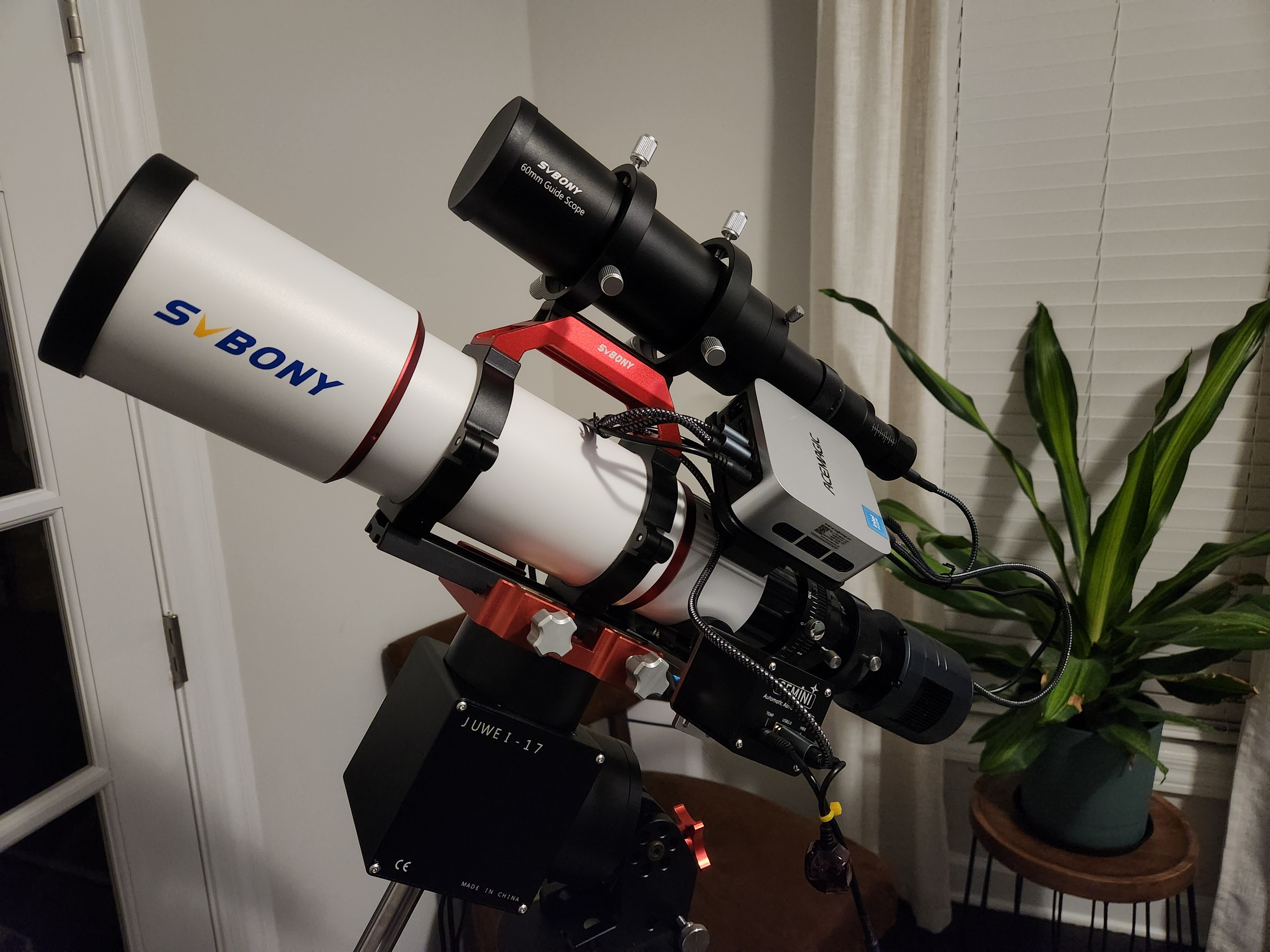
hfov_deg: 73.9
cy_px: 476
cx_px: 635
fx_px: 844
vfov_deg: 58.9
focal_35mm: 23
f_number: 1.8
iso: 800
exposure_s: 1/25
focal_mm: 5.4
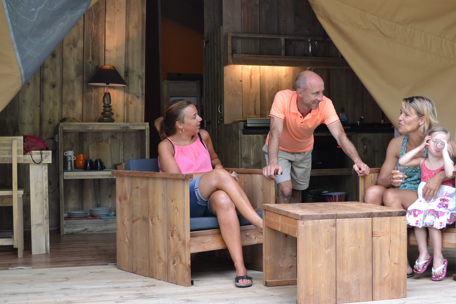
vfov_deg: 24.6
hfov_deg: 36.1
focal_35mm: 55
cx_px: 272
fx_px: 697
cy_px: 118
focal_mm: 20
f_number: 4.5
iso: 400
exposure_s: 1/80
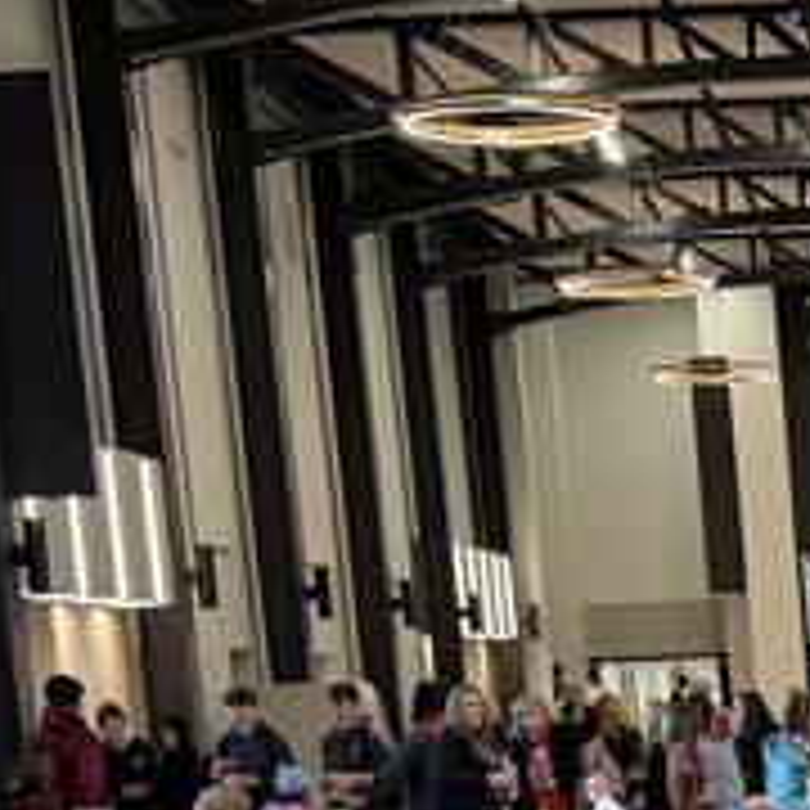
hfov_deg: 13.5
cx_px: 1238
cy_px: 1210
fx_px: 3203
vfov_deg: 13.6
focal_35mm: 121
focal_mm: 6.76
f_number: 1.78
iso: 250
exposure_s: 1/60
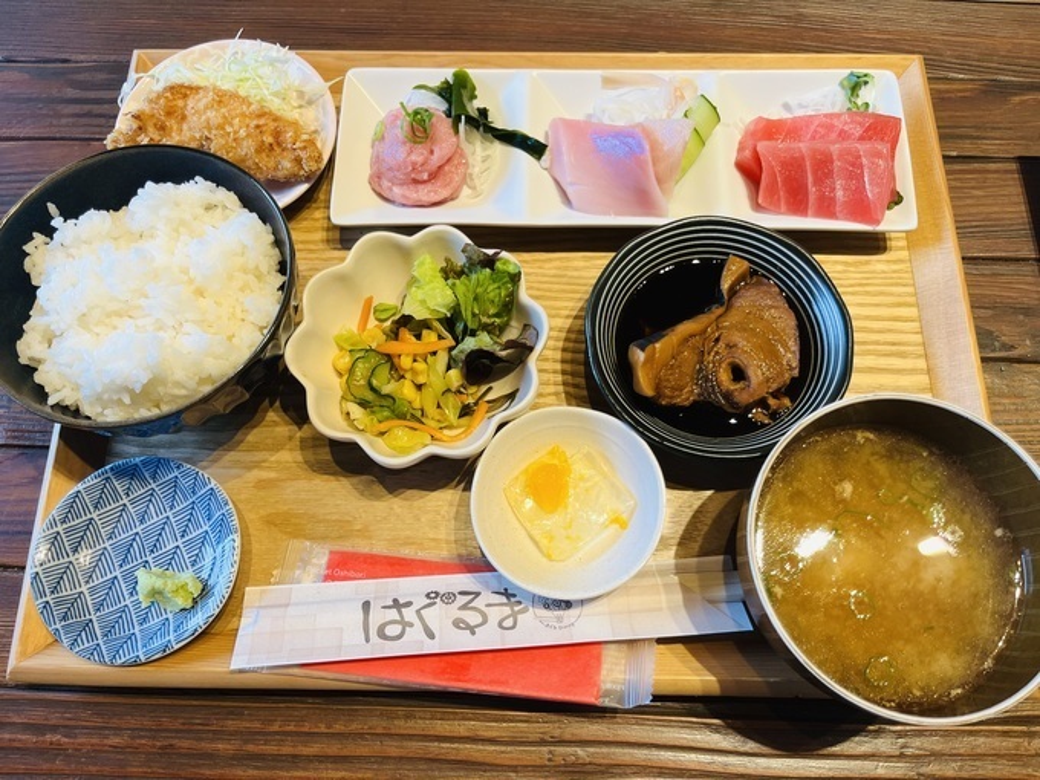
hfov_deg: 67.3
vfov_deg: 53.1
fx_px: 781
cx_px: 520
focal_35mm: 26
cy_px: 390
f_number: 1.6
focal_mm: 5.1
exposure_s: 1/60
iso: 80
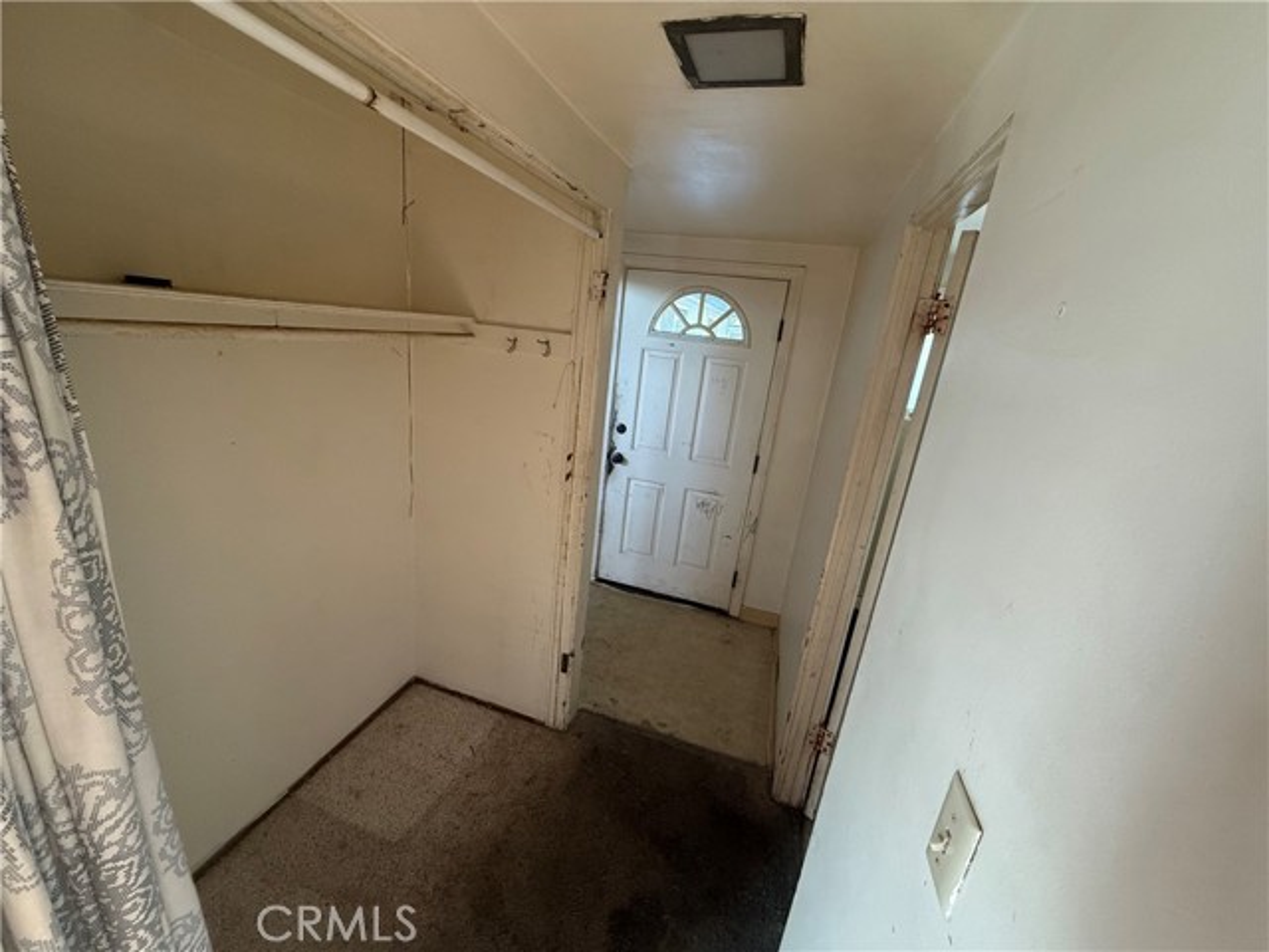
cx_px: 634
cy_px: 476
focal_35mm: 14
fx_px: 513
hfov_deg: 102.1
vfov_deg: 85.7
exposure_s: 1/81
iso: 320
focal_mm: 2.22
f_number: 2.2
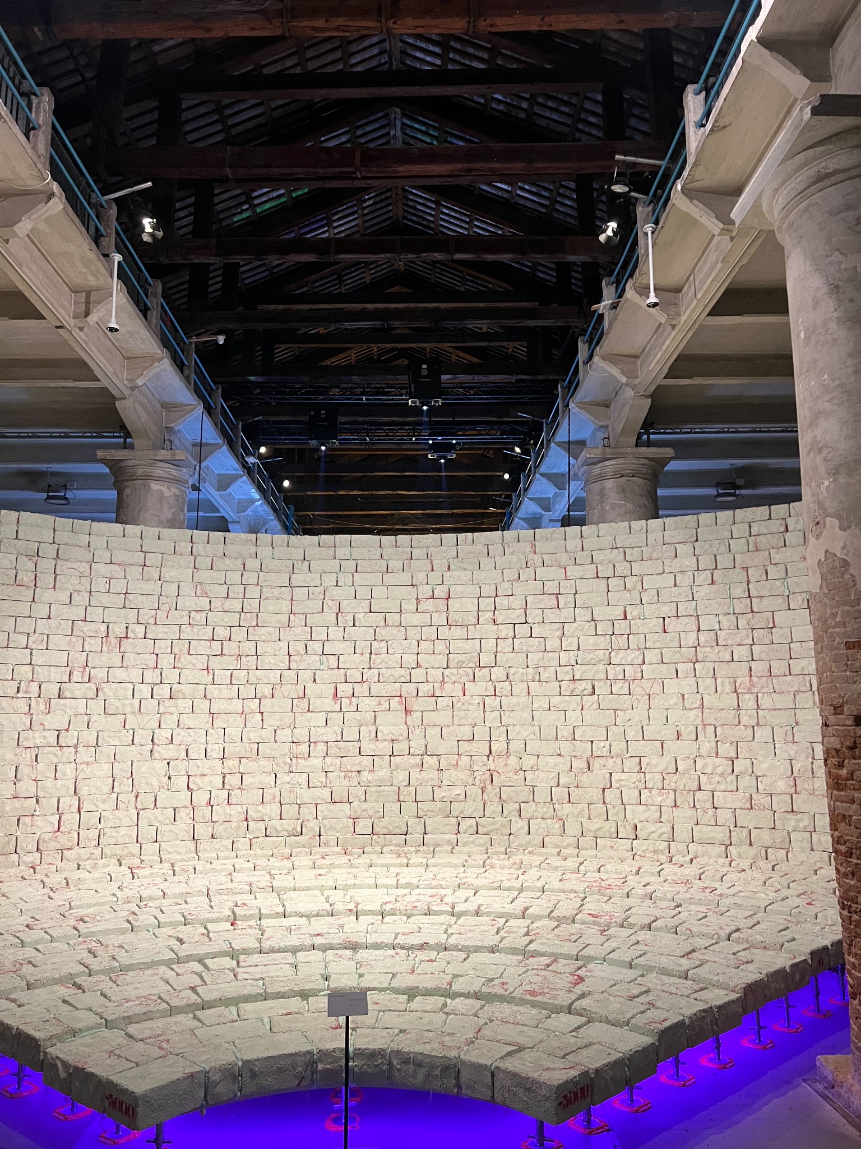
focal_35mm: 26
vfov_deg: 67.3
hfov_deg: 53.1
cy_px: 574
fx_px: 862
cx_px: 430
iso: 320
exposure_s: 1/60
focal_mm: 5.7
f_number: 1.5
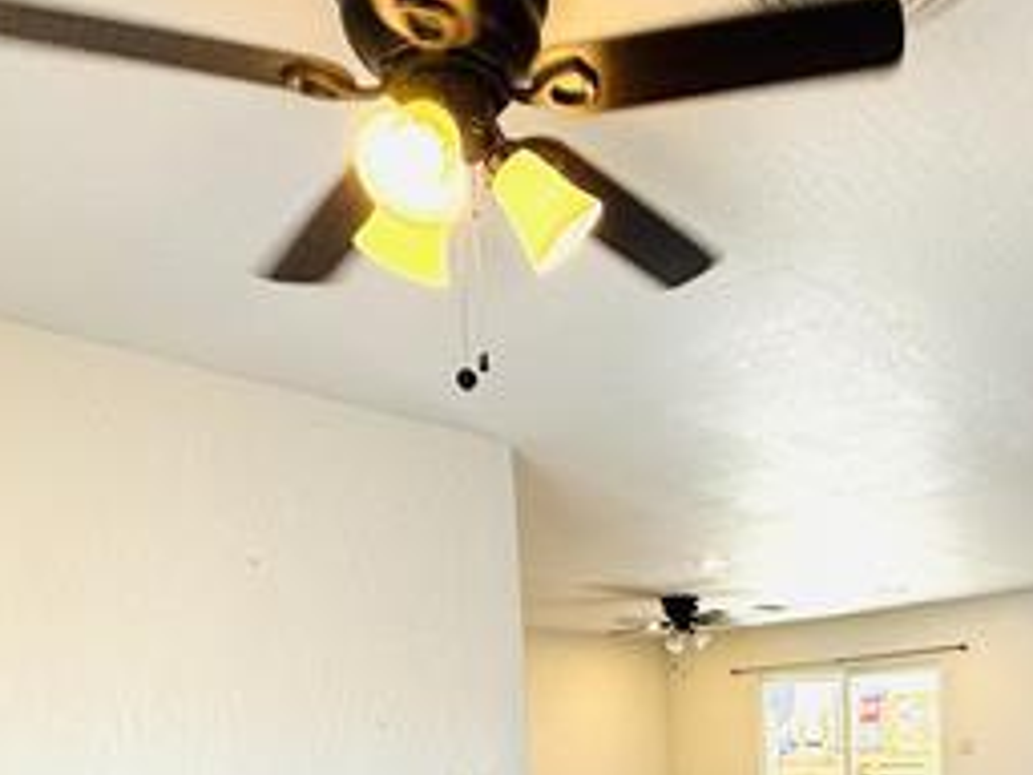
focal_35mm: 35
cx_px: 795
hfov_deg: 50.1
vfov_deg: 35.7
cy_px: 819
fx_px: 1044
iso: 100
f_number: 2.2
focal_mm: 2.22
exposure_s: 1/120
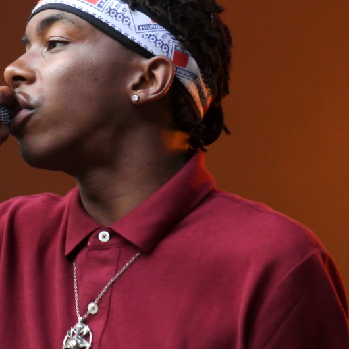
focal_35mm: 477
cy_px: 159
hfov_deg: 3.7
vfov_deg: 3.7
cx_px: 77
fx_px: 5441
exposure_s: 1/60
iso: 1600
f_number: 5.6
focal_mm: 110
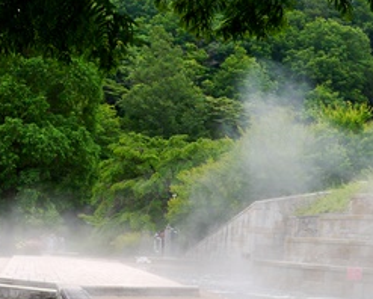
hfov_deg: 24.3
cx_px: 239
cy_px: 137
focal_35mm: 78
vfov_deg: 19.7
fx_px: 862
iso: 160
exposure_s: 1/250
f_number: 5.6
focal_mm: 14
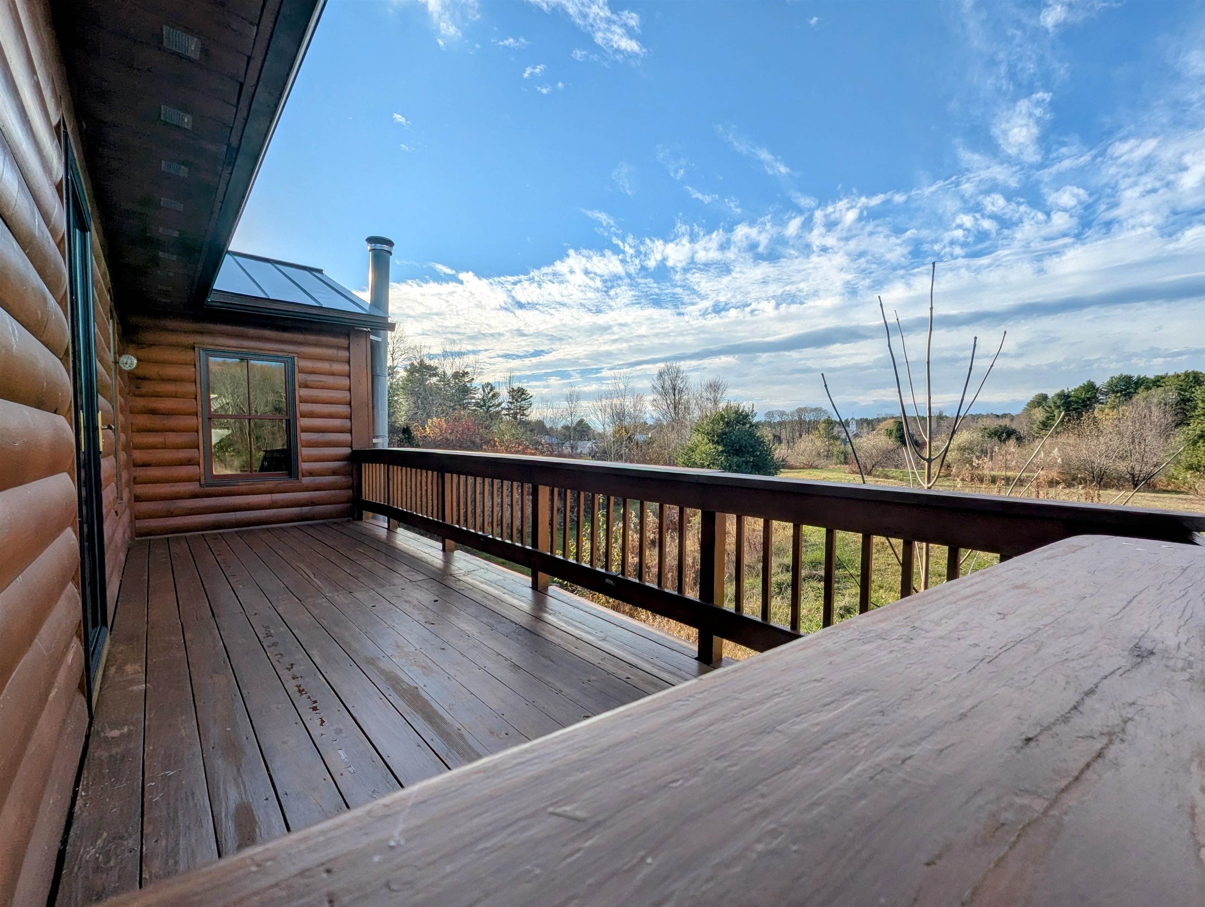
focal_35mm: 13
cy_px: 454
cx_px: 602
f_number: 2.2
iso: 43
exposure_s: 1/2762
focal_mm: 1.95
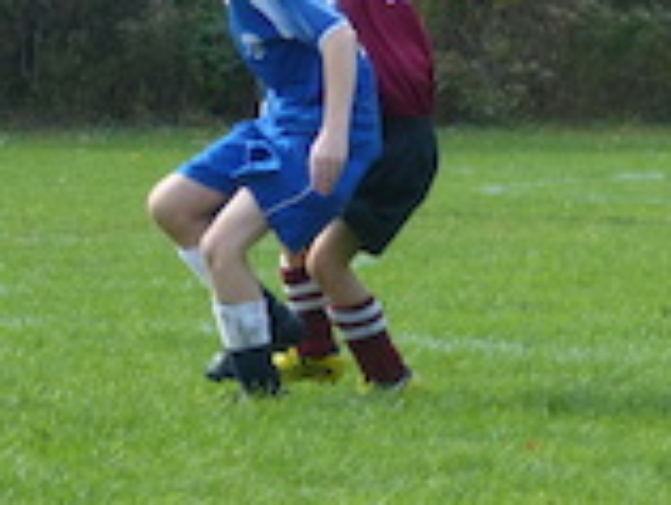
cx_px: 45
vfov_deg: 3.9
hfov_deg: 5.1
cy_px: 314
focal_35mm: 384
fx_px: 7455
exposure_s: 1/500
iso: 250
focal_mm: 20.5
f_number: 2.8
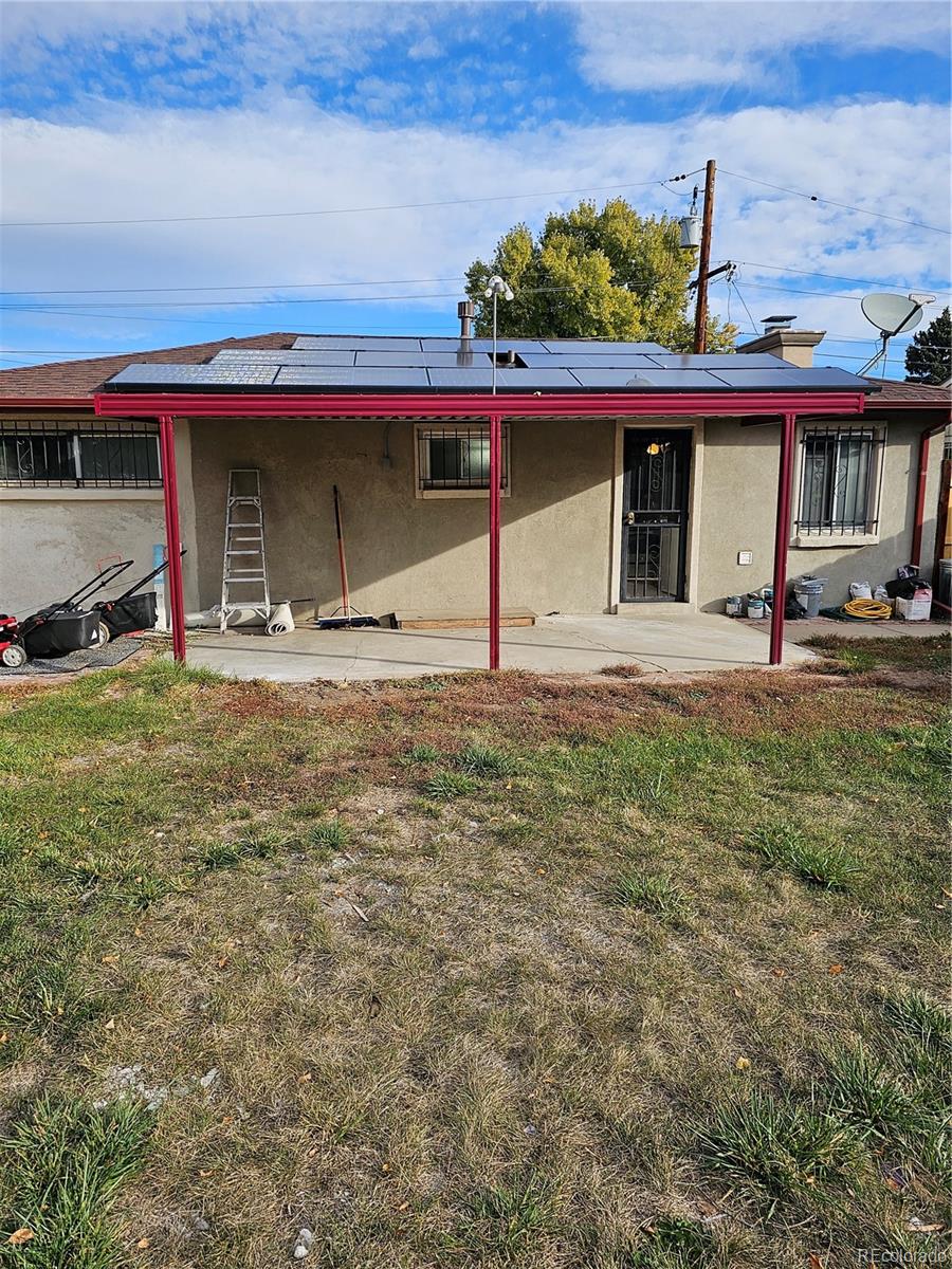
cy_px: 634
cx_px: 476
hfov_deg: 58.9
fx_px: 843
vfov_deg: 73.9
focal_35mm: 23
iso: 12
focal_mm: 6.3
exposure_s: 1/784
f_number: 1.7
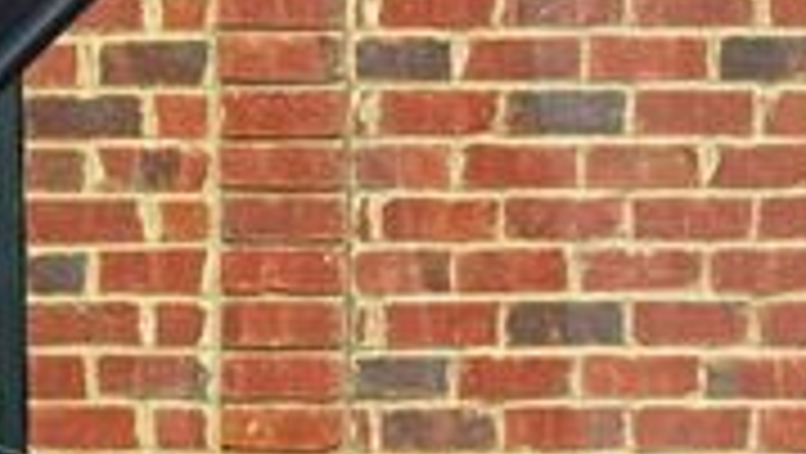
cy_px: 805
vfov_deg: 6.4
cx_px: 360
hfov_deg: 11.5
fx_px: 4000
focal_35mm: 187
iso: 64
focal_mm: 6.76
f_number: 1.78
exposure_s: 1/1114
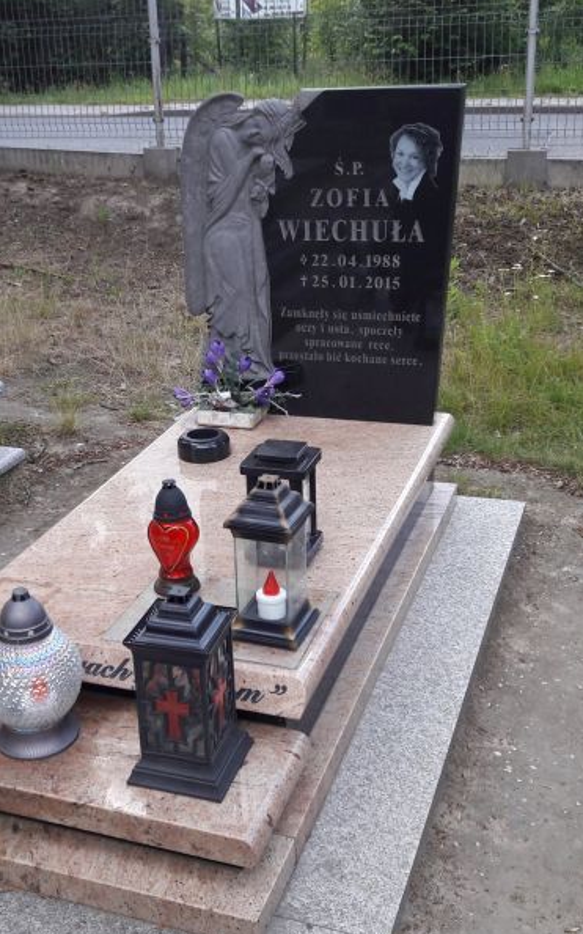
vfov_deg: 49.3
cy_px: 470
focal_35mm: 40
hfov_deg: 31.9
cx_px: 225
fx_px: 1017
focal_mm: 3.7
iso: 40
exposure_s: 1/201
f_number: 1.9
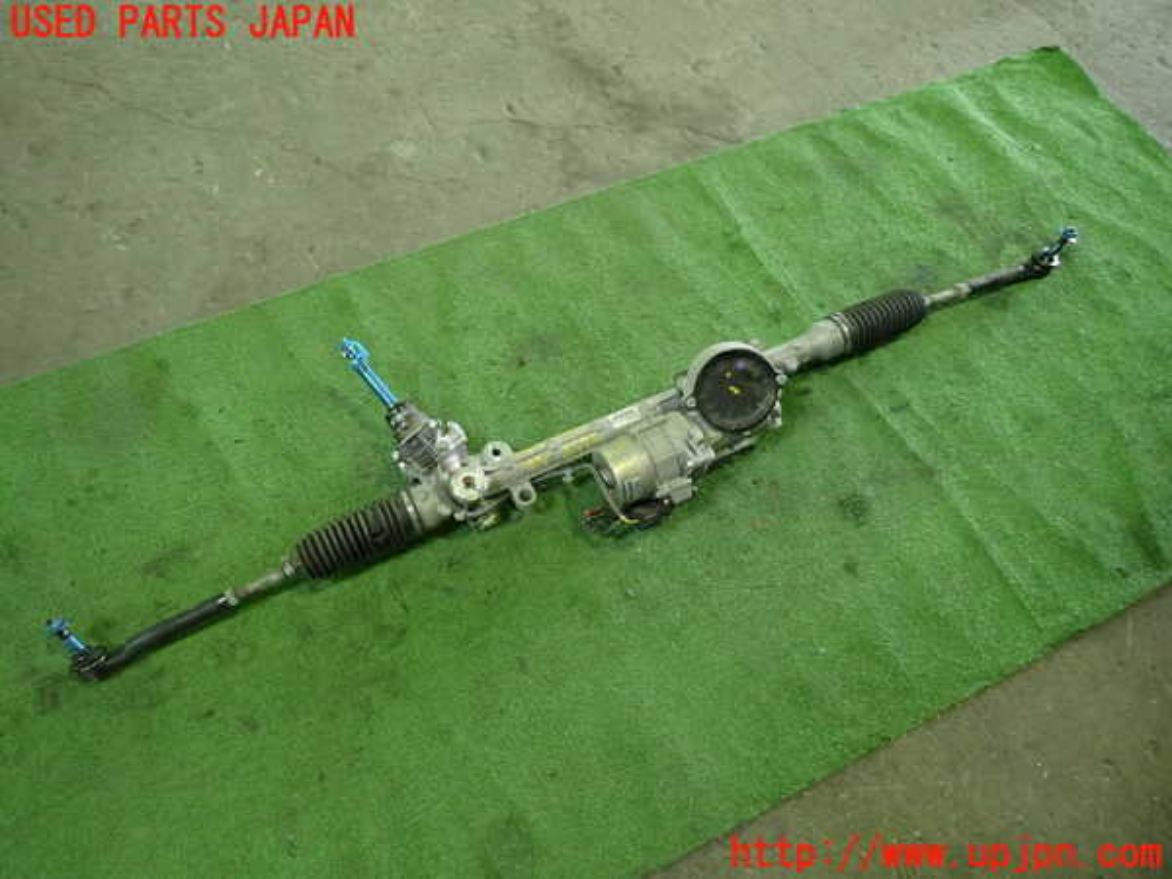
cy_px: 440
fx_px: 846
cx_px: 586
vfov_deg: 54.9
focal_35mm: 25
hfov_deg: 69.4
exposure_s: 1/30
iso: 500
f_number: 2
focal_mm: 4.5
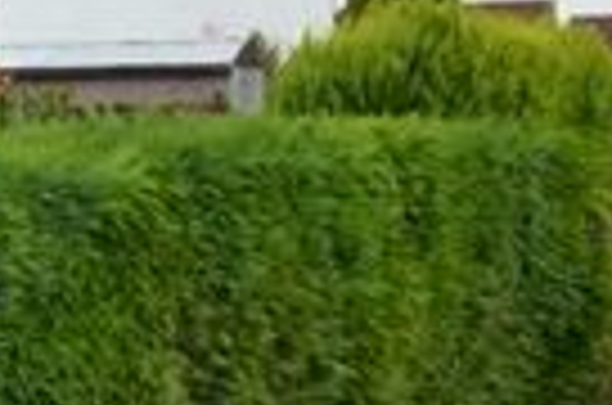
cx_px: -648
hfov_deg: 17.6
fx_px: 1306
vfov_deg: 17.6
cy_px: 153
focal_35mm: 77
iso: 100
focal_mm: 10
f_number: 6.3
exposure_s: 1/200
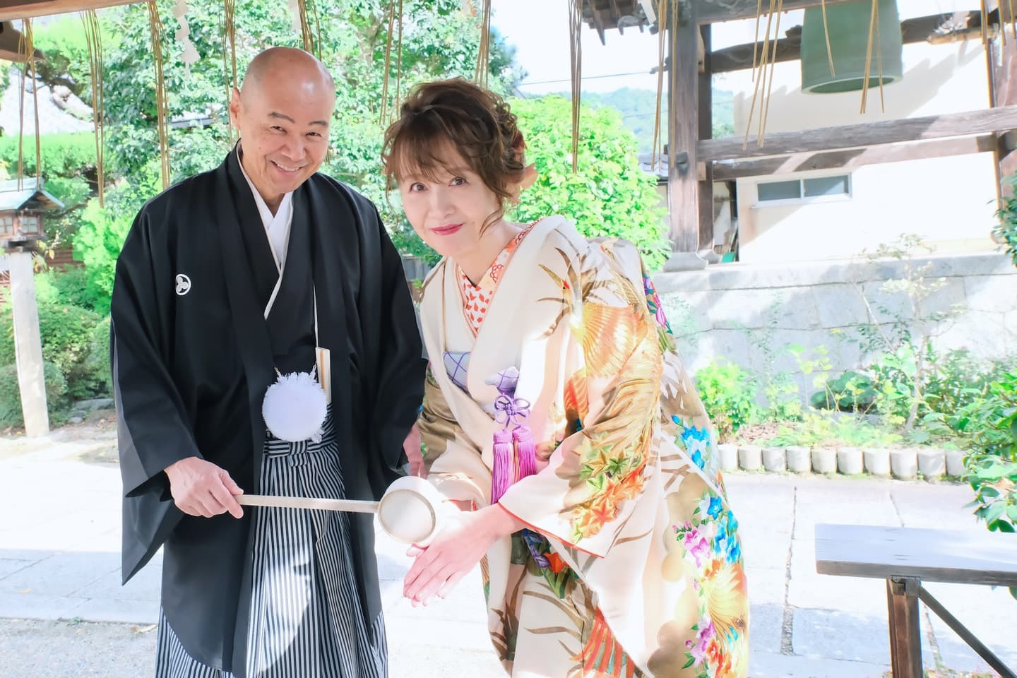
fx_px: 847
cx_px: 508
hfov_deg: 61.9
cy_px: 339
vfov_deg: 43.6
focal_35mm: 30
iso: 1600
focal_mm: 20
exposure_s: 1/160
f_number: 6.3
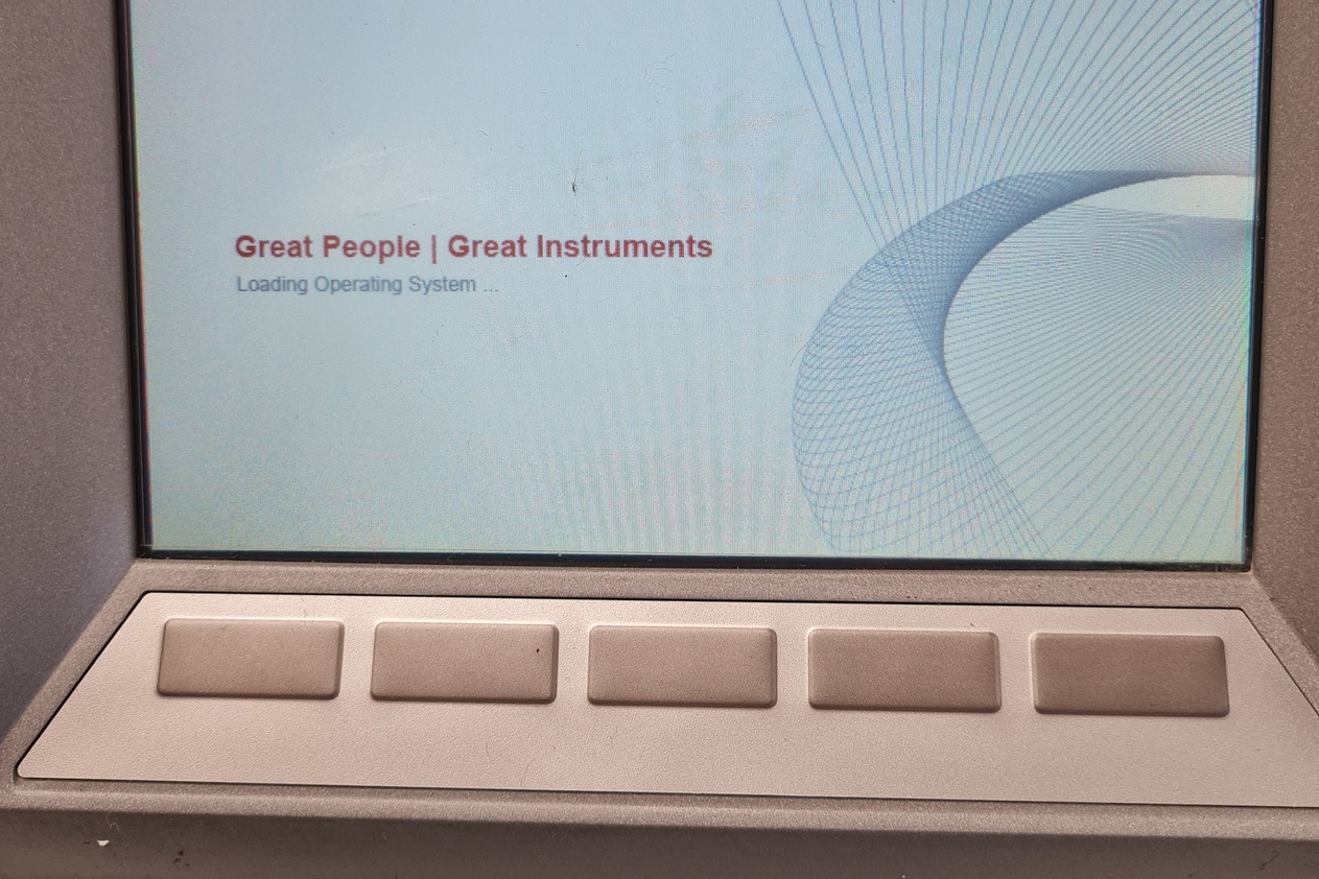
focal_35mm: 37
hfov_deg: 51.9
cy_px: 271
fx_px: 1356
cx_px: 674
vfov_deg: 35.5
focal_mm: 5.4
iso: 64
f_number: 1.8
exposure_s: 1/100
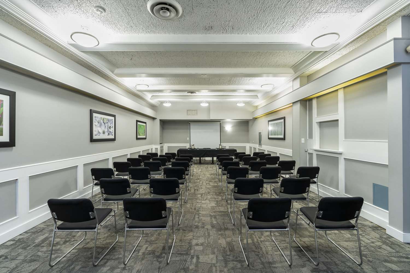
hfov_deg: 96.7
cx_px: 205
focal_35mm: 16
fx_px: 182
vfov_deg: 73.7
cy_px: 136
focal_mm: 16
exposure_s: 1
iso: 100
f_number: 8
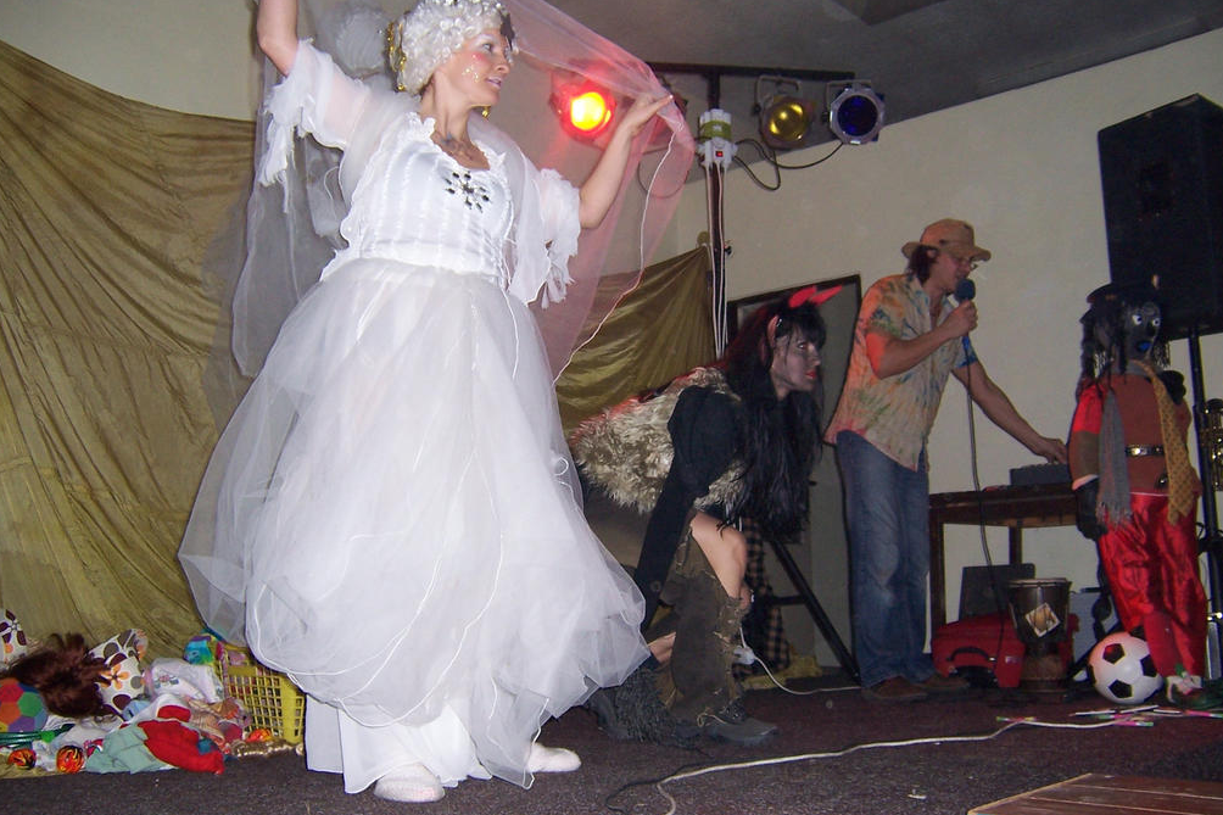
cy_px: 453
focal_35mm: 35
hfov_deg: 54.4
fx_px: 1189
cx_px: 608
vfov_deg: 37.8
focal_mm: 5.5
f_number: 2.8
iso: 140
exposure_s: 1/60
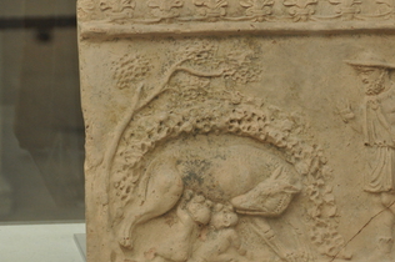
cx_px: 249
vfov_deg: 7.3
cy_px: 150
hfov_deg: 10.9
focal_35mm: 188
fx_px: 2061
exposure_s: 1/100
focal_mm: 90
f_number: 5.3
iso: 1000
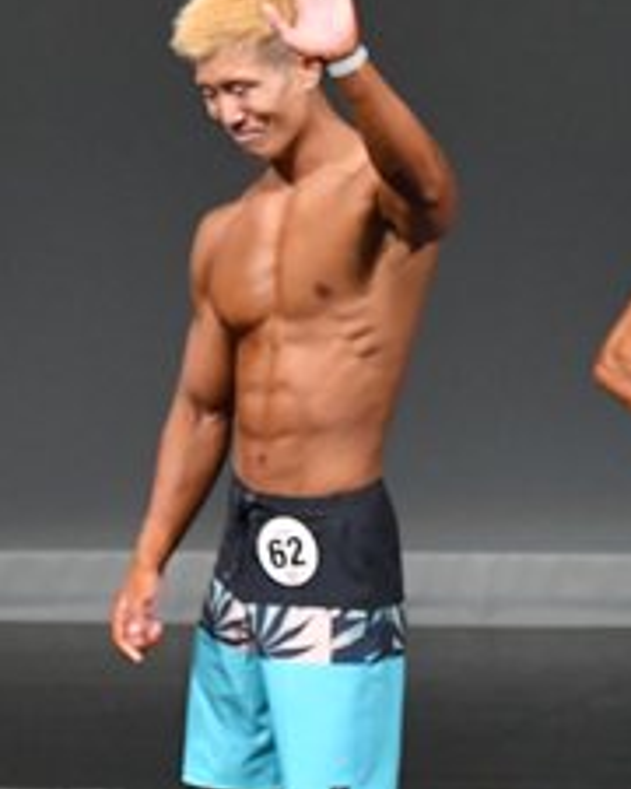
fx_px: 16948
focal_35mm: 726
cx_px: 282
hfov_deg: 2.1
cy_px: 540
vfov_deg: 2.7
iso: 4000
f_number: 5.6
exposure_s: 1/400
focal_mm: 150
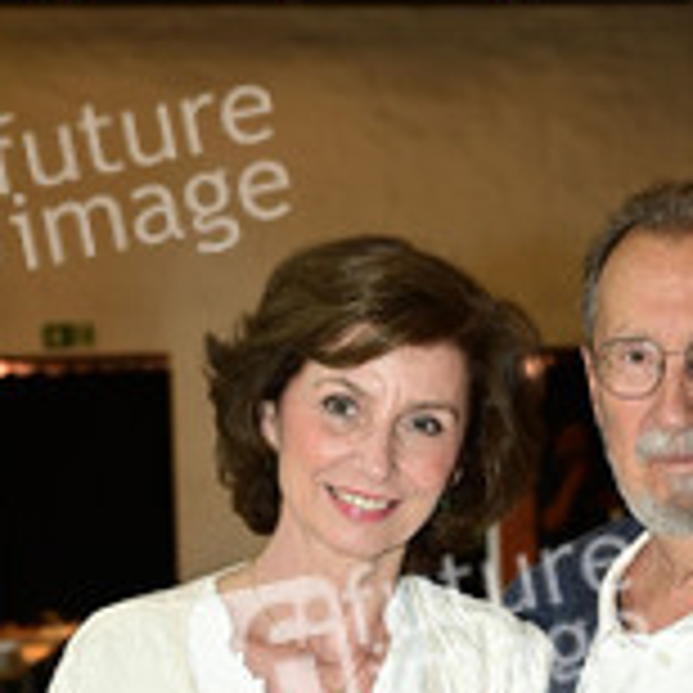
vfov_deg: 19.3
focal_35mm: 84
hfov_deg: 20.4
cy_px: 868
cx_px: 549
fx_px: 1903
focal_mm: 38
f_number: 3.5
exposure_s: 1/200
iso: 1250
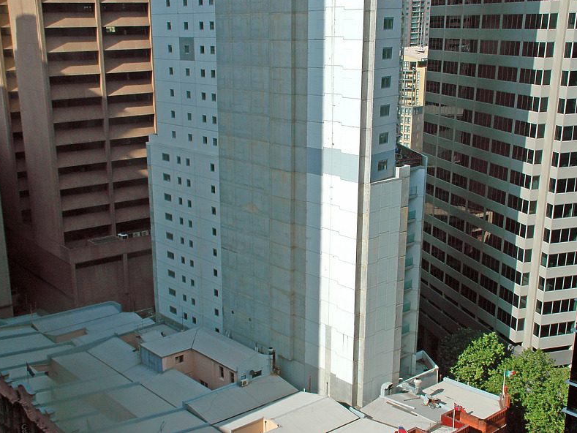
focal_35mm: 46
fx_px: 767
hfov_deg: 41.2
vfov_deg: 31.5
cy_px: 215
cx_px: 295
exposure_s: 1/320
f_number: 9
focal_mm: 28
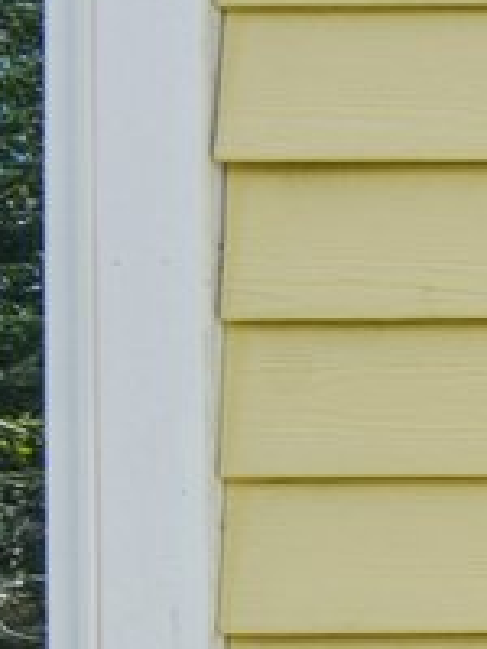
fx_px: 3320
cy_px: 1079
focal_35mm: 177
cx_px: 2961
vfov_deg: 10.6
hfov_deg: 5.0
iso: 160
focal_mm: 18
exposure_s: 1/60
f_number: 9
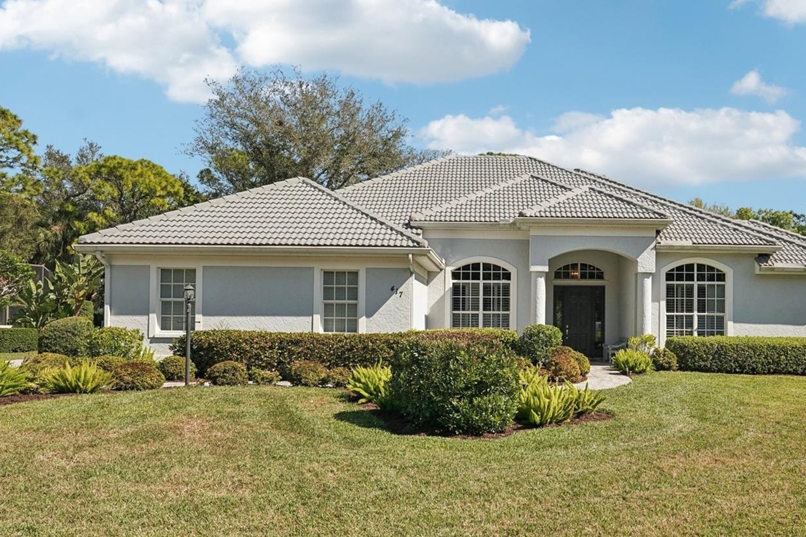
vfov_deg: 42.2
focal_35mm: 31
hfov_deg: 59.3
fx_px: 694
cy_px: 310
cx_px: 517
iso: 400
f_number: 8
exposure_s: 1/1000
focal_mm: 24
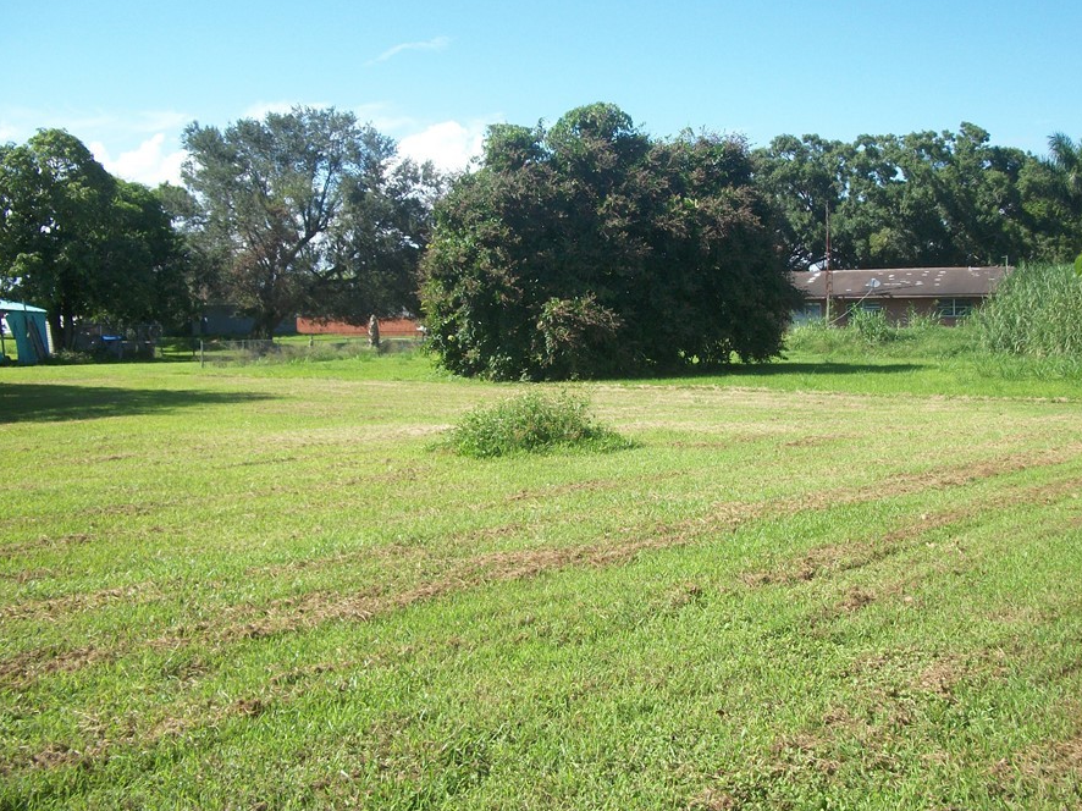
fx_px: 1156
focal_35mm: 37
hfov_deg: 50.1
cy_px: 387
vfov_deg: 38.6
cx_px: 597
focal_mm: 5.7
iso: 80
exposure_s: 1/125
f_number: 8.8
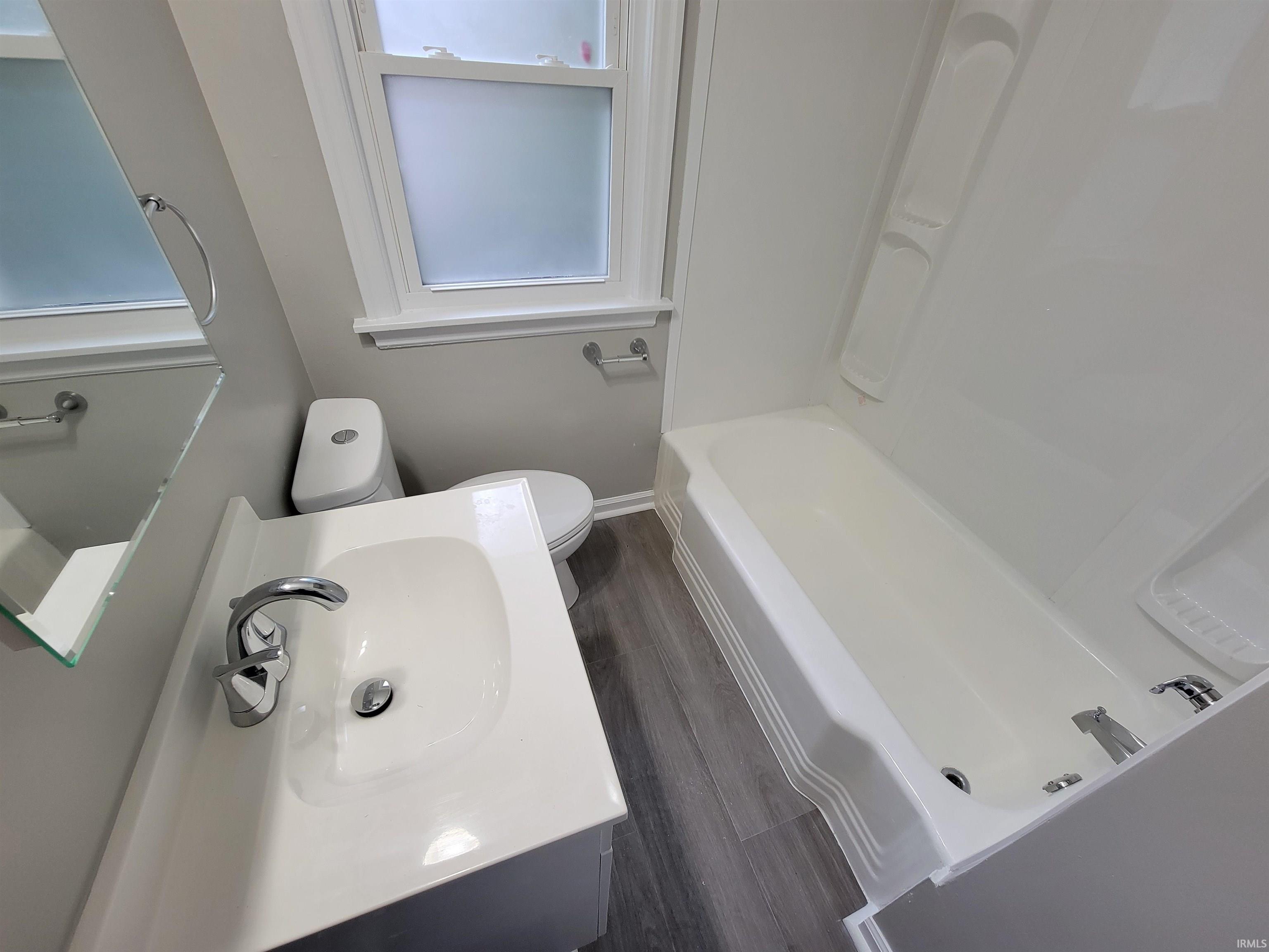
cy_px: 476
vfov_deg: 89.9
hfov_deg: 106.2
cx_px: 634
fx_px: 477
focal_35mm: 13
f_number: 2.2
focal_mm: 2.2
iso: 160
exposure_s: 1/60
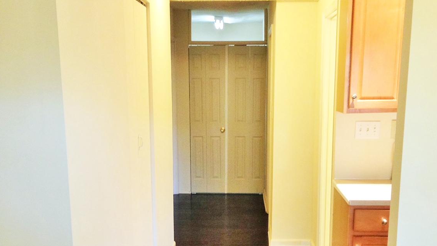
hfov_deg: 42.1
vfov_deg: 24.0
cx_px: 222
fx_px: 568
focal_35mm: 49
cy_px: 198
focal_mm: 4.12
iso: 100
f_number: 2.4
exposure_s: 1/20
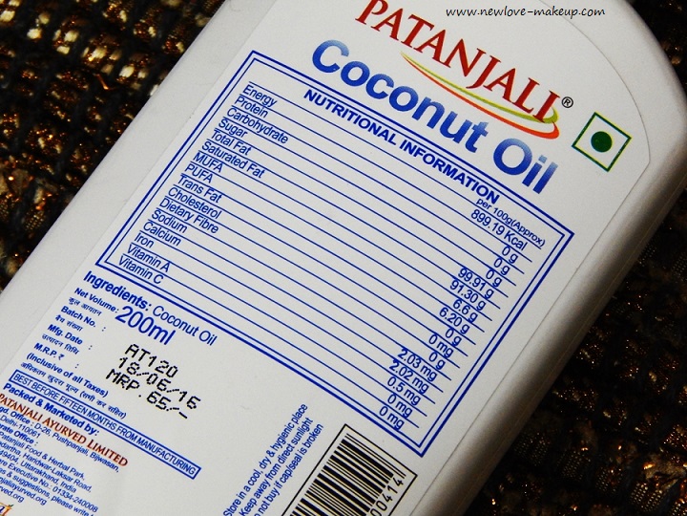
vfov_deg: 5.9
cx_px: 344
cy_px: 258
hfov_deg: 7.9
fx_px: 5001
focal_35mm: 252
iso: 800
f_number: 5.6
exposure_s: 1/10
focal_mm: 44.9
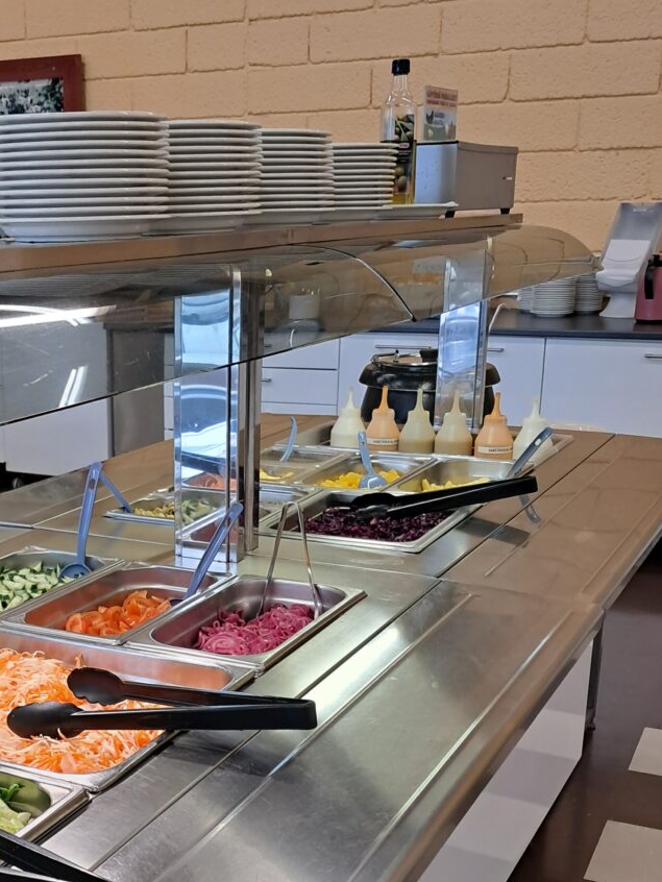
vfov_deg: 37.9
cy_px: 666
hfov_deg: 29.0
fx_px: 1249
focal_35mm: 49
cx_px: 131
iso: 160
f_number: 1.8
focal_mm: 4
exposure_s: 1/50
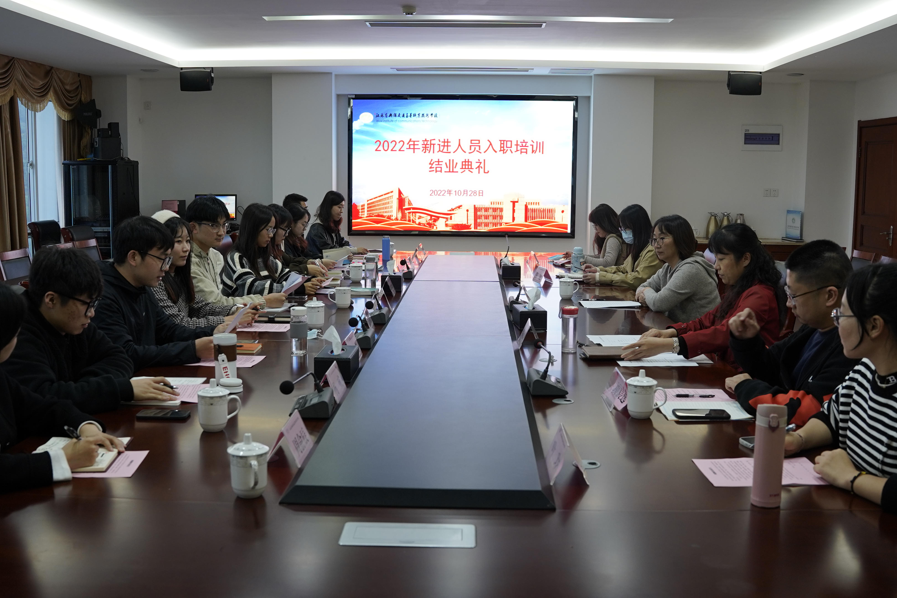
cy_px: 299
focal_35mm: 36
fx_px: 897
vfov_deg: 36.9
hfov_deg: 53.1
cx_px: 448
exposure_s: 1/60
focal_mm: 24
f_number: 4
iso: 400
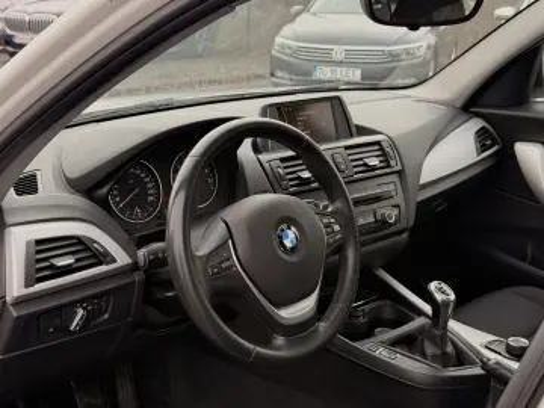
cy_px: 204
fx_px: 754
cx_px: 272
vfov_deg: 30.3
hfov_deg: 39.7
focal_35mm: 48
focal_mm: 6.76
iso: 64
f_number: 1.78
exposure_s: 1/496
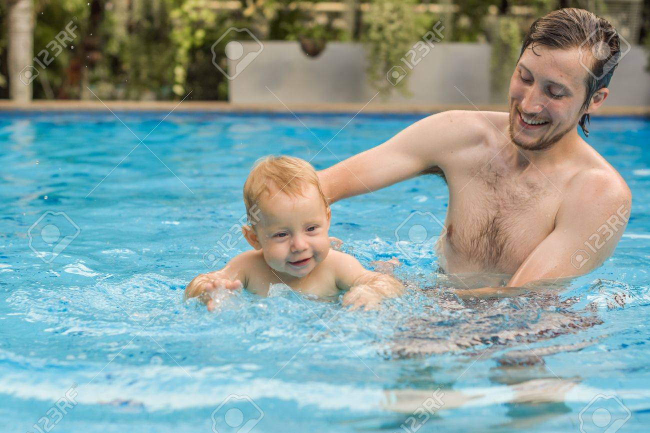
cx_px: 325
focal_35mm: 75
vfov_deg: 18.2
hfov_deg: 27.0
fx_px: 1354
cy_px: 216
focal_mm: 50
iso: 100
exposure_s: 1/1250
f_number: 3.2
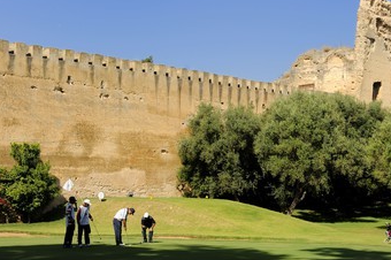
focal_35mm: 68
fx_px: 738
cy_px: 128
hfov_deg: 29.6
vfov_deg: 20.0
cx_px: 236
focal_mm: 55
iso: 200
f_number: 14
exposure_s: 1/160
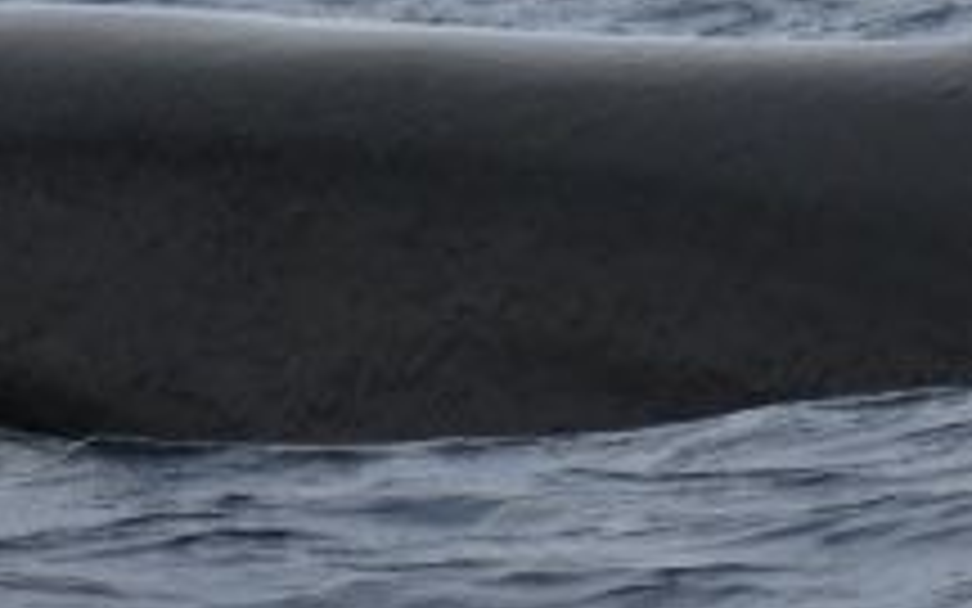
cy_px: -29
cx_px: 428
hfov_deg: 0.9
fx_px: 60106
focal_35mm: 2269
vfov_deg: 0.6
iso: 1800
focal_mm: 600
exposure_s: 1/8000
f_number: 6.3
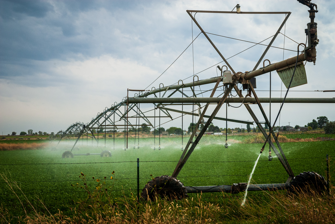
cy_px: 112
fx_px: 559
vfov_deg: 22.7
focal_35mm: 60
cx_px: 168
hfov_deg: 33.4
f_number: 16
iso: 400
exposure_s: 1/200
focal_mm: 40
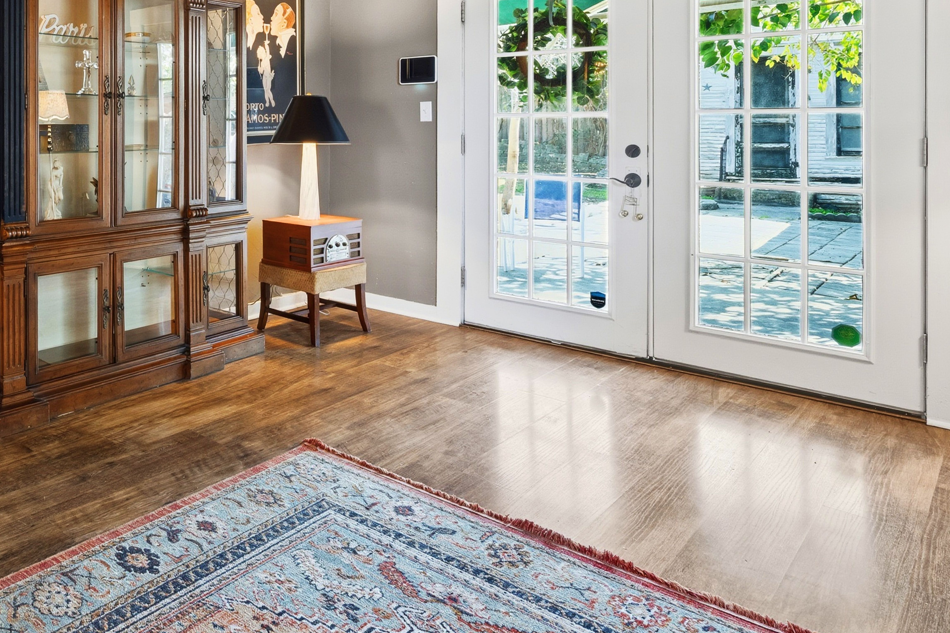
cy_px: 116
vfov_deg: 44.0
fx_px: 736
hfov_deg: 58.3
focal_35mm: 28
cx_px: 136
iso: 400
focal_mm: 15.5
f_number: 10
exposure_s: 1/8
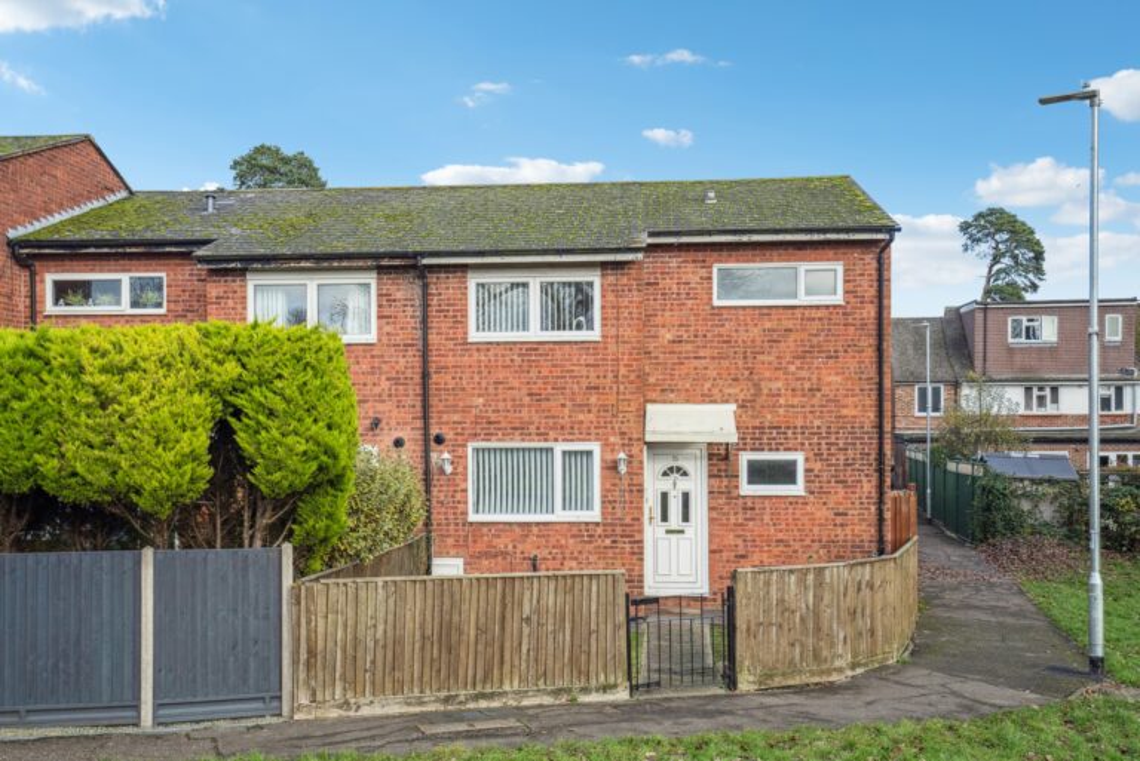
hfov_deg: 54.4
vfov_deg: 37.9
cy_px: 380
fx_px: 1109
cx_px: 570
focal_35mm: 35
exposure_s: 1/500
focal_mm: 35
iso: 640
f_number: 7.1
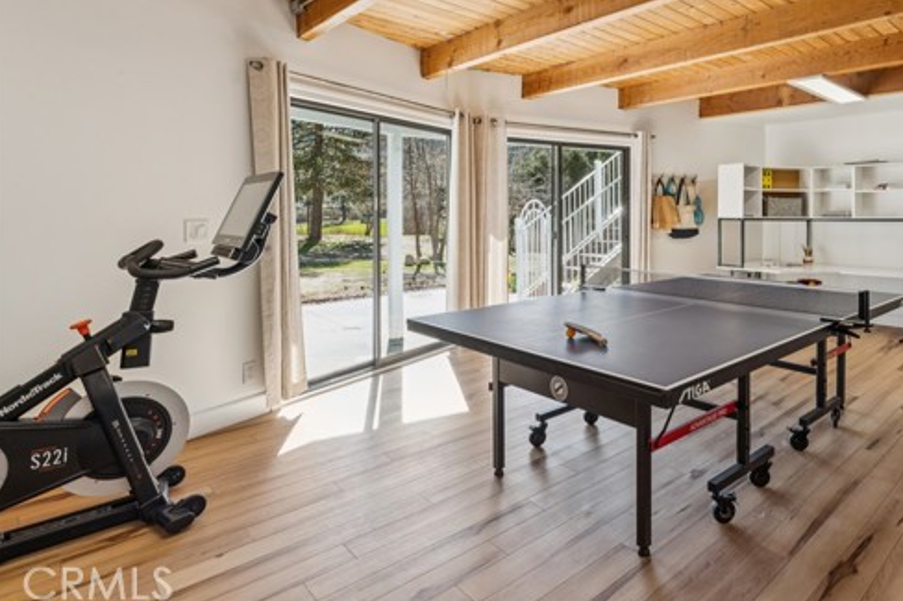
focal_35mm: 22
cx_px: 583
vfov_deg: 57.4
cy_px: 216
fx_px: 540
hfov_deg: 77.9
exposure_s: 1/10
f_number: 13
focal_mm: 16.4
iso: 100
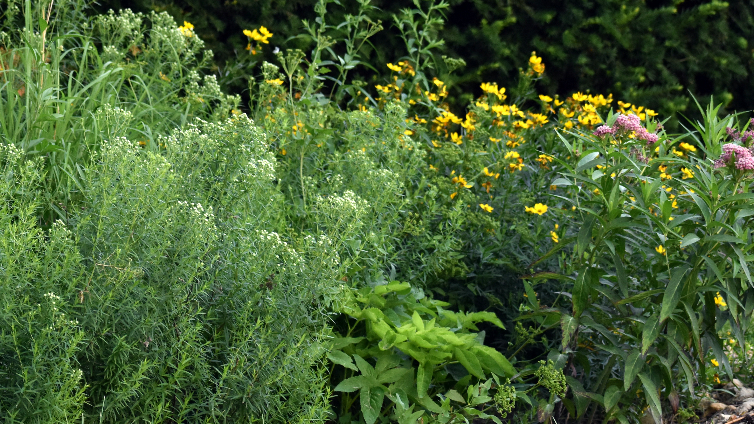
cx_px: 247
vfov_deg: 5.9
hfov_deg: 10.5
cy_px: 243
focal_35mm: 206
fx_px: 4118
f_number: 4.8
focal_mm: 80
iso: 1000
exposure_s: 1/500
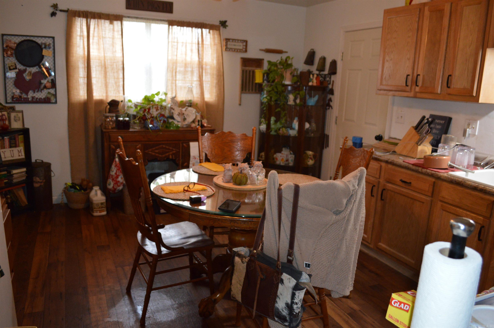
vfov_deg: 47.8
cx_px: 247
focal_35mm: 27
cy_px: 164
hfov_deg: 67.4
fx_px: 370
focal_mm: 18
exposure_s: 1/60
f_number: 3.5
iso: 1100
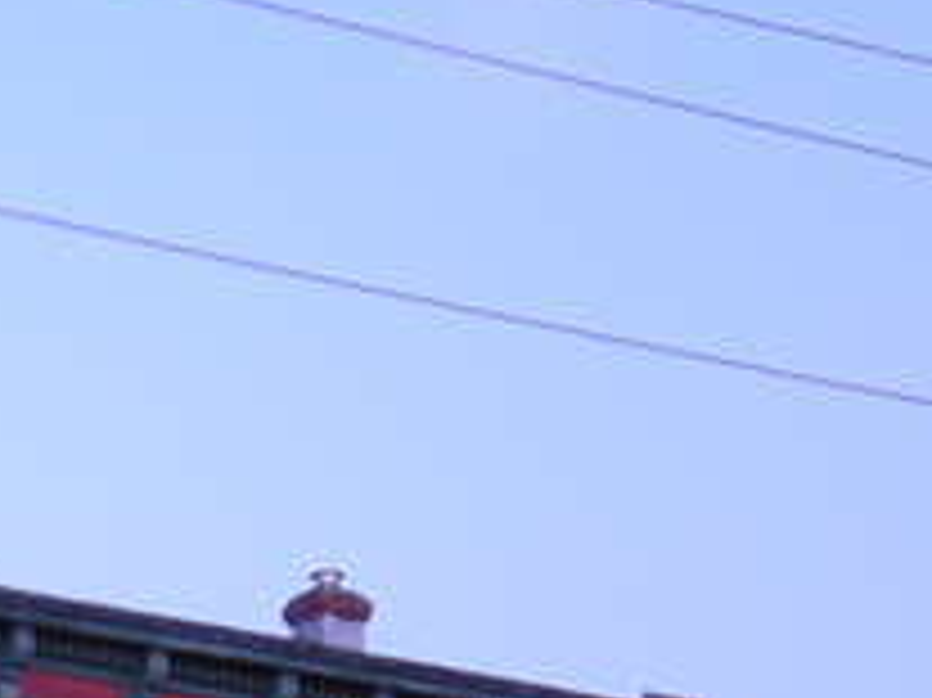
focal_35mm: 201
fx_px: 5409
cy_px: 1252
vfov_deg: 7.2
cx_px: -540
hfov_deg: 9.5
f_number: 3.8
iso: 64
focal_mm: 8.8
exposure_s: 1/2.2
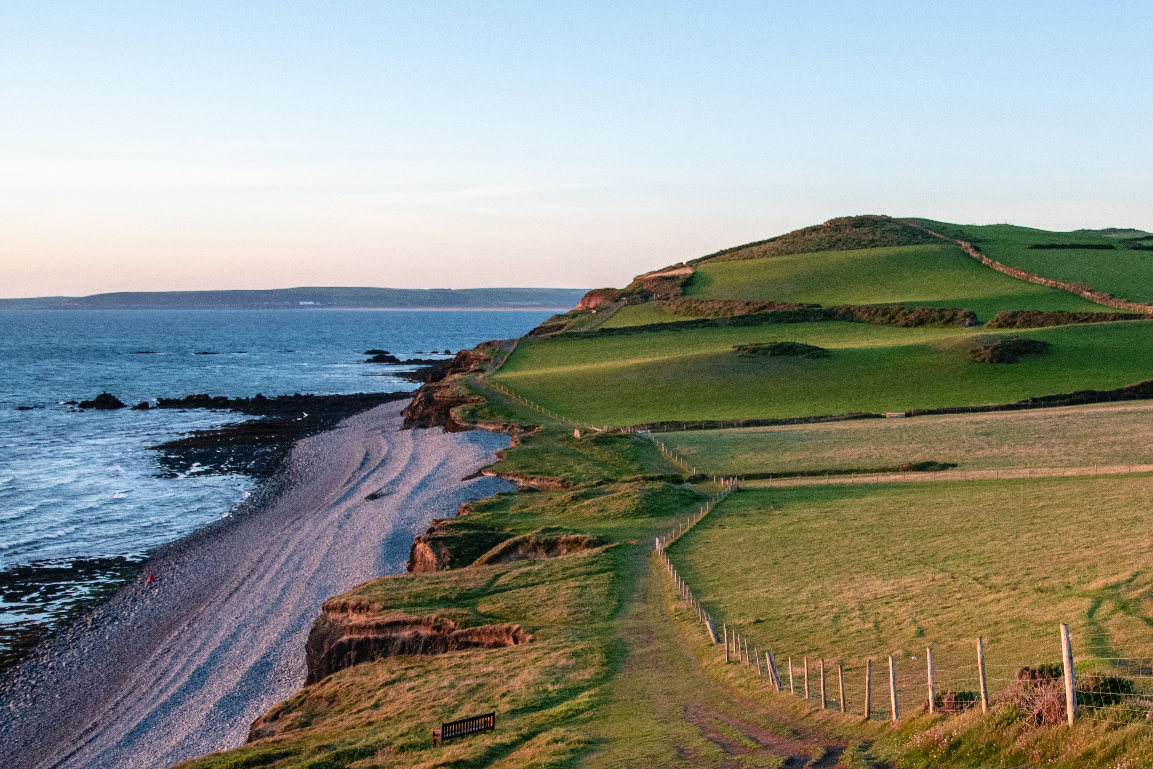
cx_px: 866
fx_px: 1562
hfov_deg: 39.4
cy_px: 467
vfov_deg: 27.6
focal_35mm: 49
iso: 800
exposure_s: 1/200
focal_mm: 21
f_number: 8
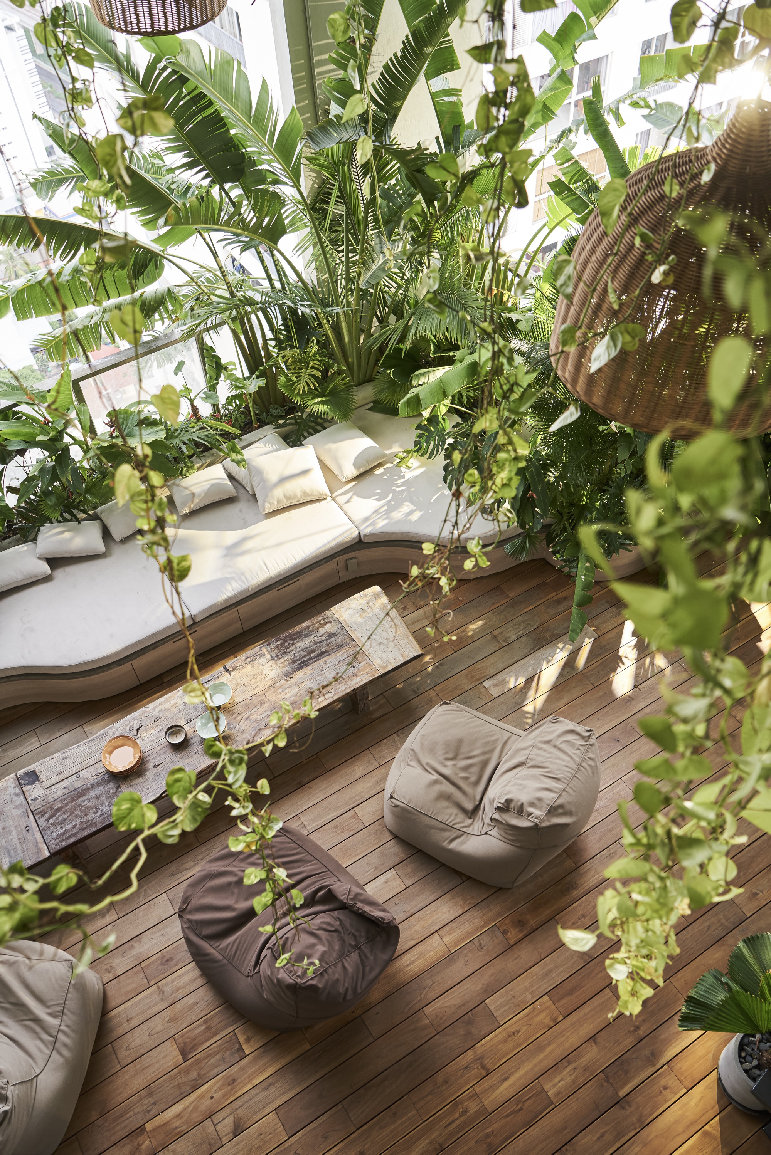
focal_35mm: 29
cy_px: 578
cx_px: 386
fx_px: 931
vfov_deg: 63.6
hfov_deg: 45.0
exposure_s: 1/50
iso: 400
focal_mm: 29
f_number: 4
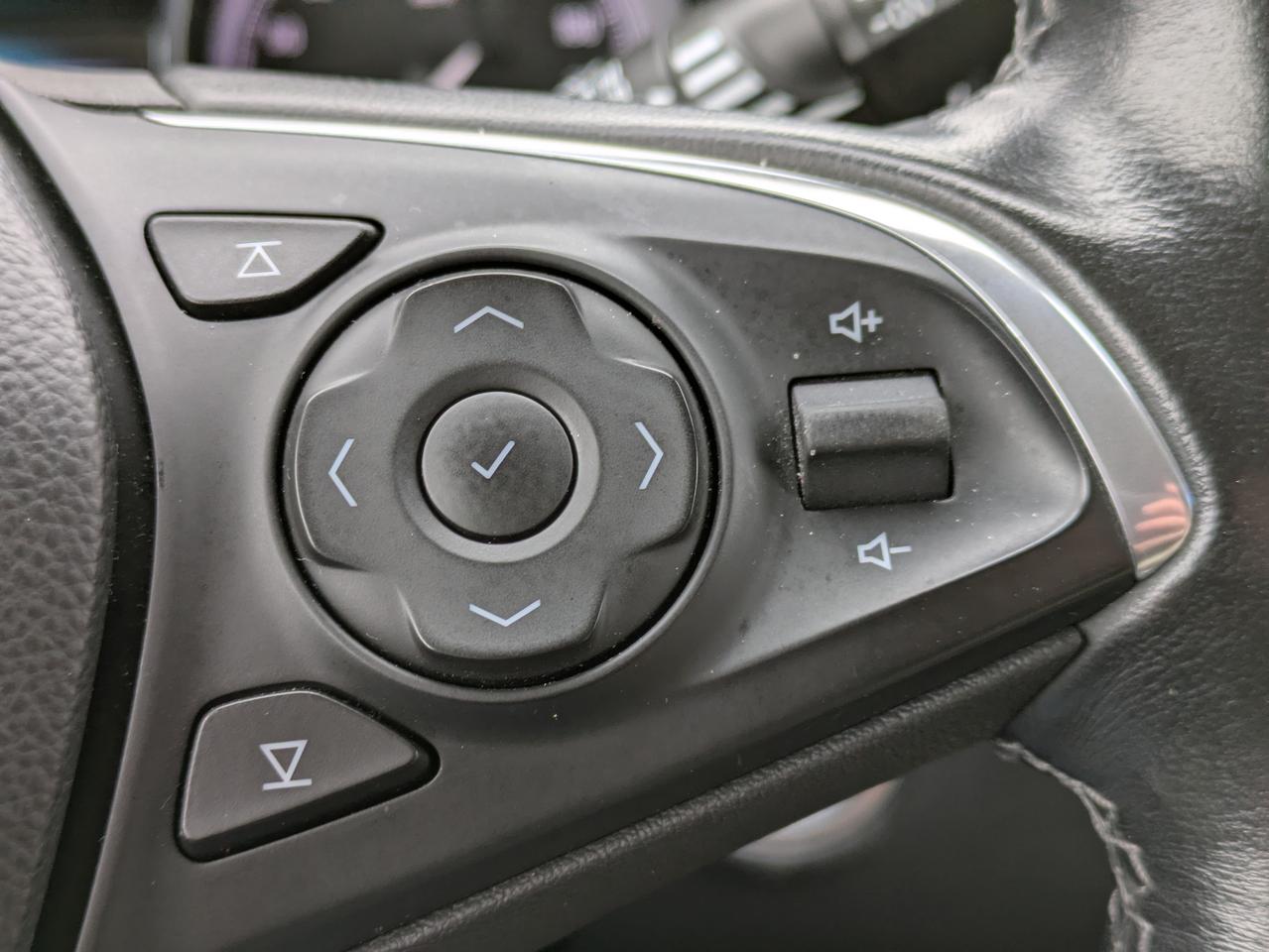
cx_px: 634
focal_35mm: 51
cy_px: 476
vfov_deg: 28.6
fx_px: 1870
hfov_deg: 37.5
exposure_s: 1/120
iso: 78
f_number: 1.89
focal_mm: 5.43
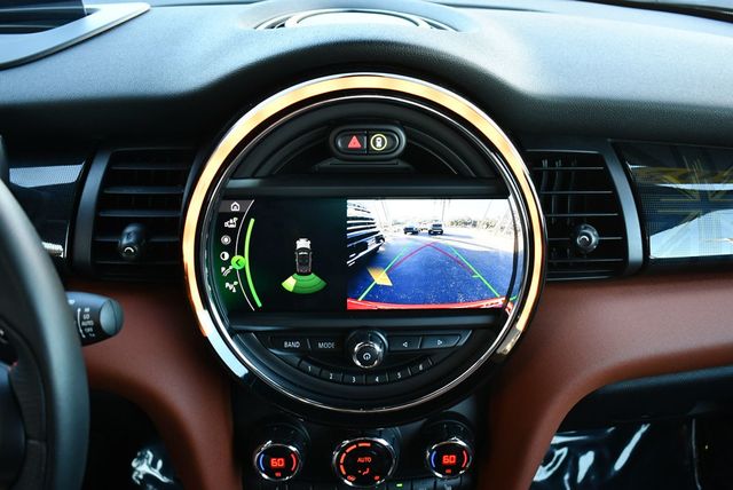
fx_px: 734
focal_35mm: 36
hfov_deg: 53.1
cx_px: 366
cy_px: 245
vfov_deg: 36.9
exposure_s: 1/125
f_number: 3.5
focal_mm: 18
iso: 800
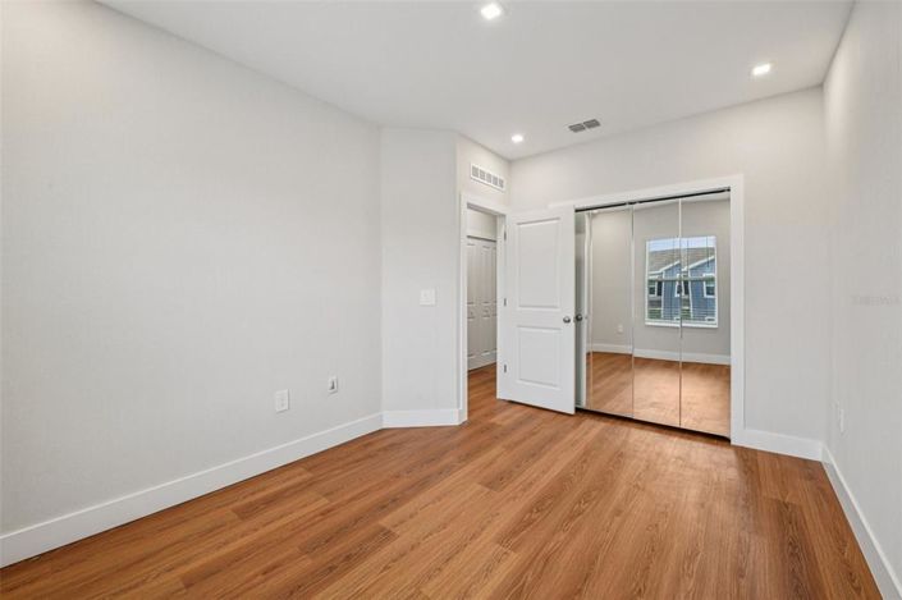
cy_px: 300
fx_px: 351
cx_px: 451
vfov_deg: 81.1
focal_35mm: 14
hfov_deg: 104.3
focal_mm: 14
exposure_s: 1/20
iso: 400
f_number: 8
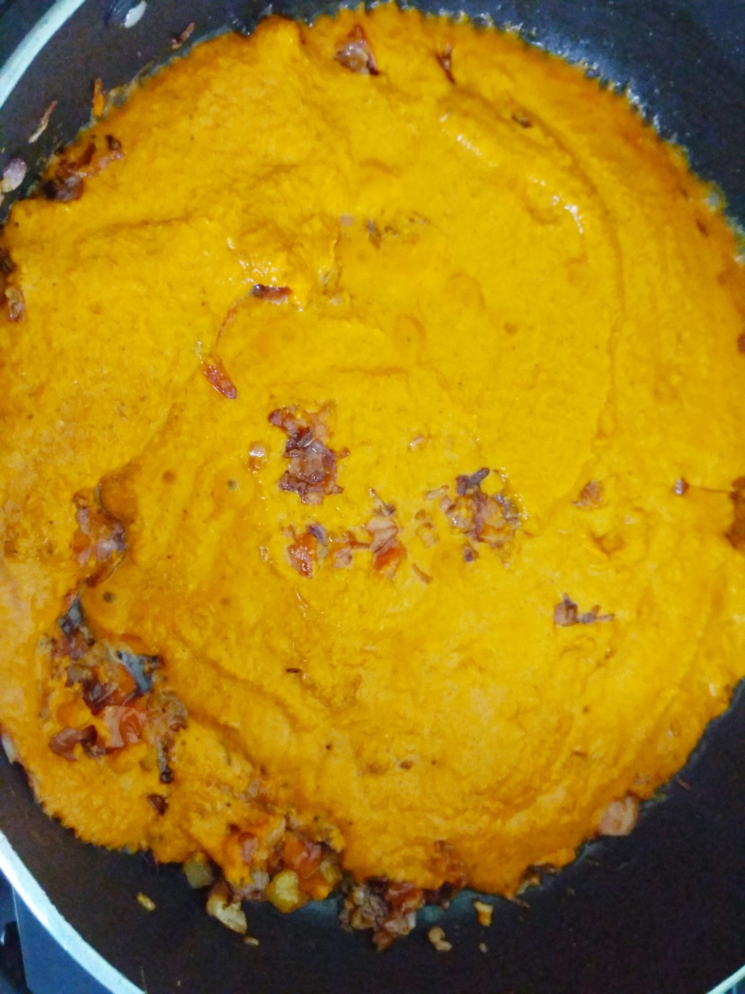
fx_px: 603
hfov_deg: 63.4
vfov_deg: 79.0
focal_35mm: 21
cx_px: 372
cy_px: 497
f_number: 2
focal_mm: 3.57
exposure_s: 1/13
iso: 2000
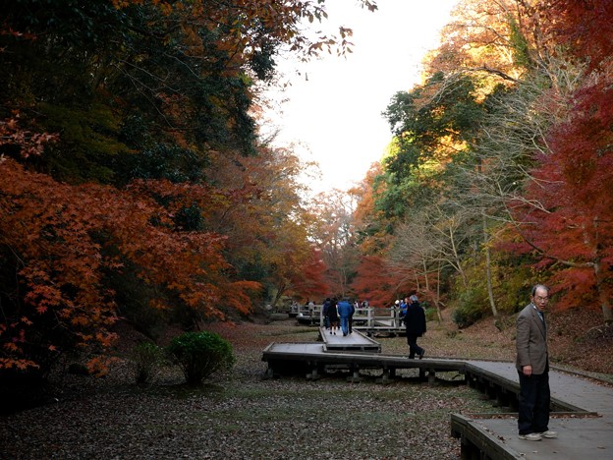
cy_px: 230
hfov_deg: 30.3
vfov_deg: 22.9
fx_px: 1133
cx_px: 306
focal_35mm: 64
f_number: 5.6
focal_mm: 32
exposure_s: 1/80
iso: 200
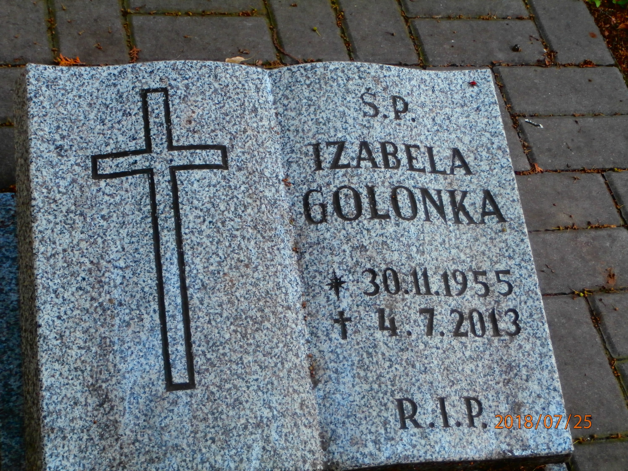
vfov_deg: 21.6
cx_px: 314
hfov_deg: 28.6
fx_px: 1234
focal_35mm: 68
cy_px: 236
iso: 160
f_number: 4.7
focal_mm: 12.1
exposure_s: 1/100
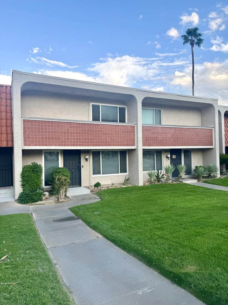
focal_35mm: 24
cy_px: 152
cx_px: 114
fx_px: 211
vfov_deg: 71.6
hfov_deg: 56.8
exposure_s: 1/802
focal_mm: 6.76
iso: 80
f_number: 1.78
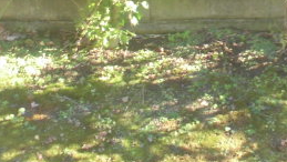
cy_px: -65
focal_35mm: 70
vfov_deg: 16.1
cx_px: 202
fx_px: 533
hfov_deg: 29.8
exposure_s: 1/60
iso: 100
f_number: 3.5
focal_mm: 4.6
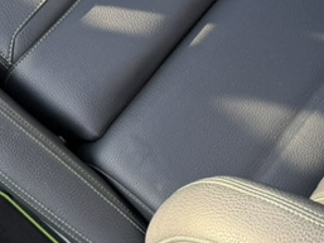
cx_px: 119
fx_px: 1049
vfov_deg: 11.9
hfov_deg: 17.5
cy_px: -234
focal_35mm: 112
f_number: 1.78
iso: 80
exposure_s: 1/290
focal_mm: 6.76
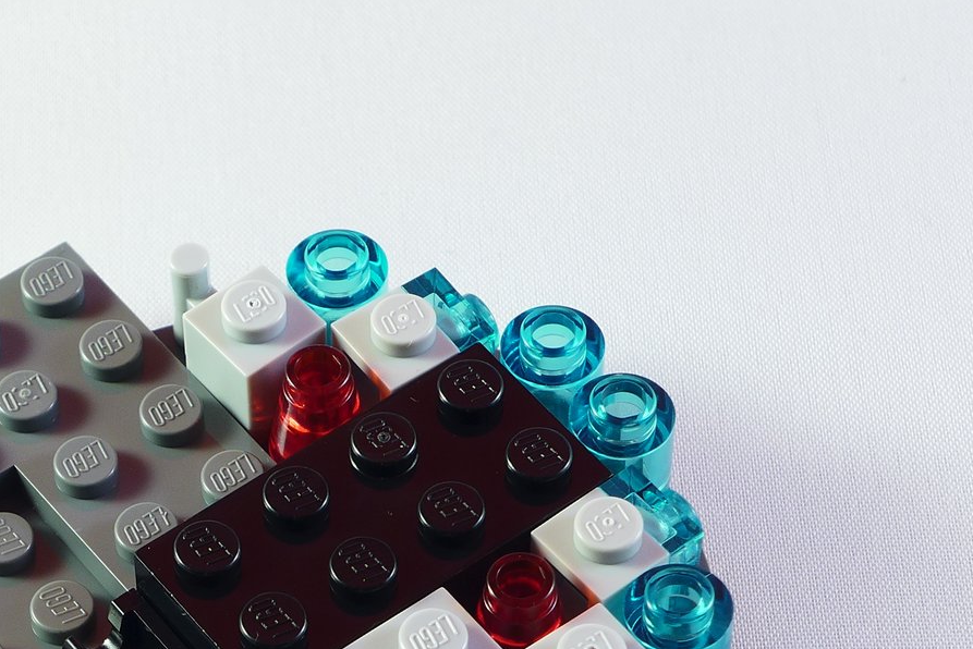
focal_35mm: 148
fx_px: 4001
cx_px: 172
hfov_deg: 13.8
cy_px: 675
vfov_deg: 9.2
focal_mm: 13.7
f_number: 4
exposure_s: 1/2.5
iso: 80
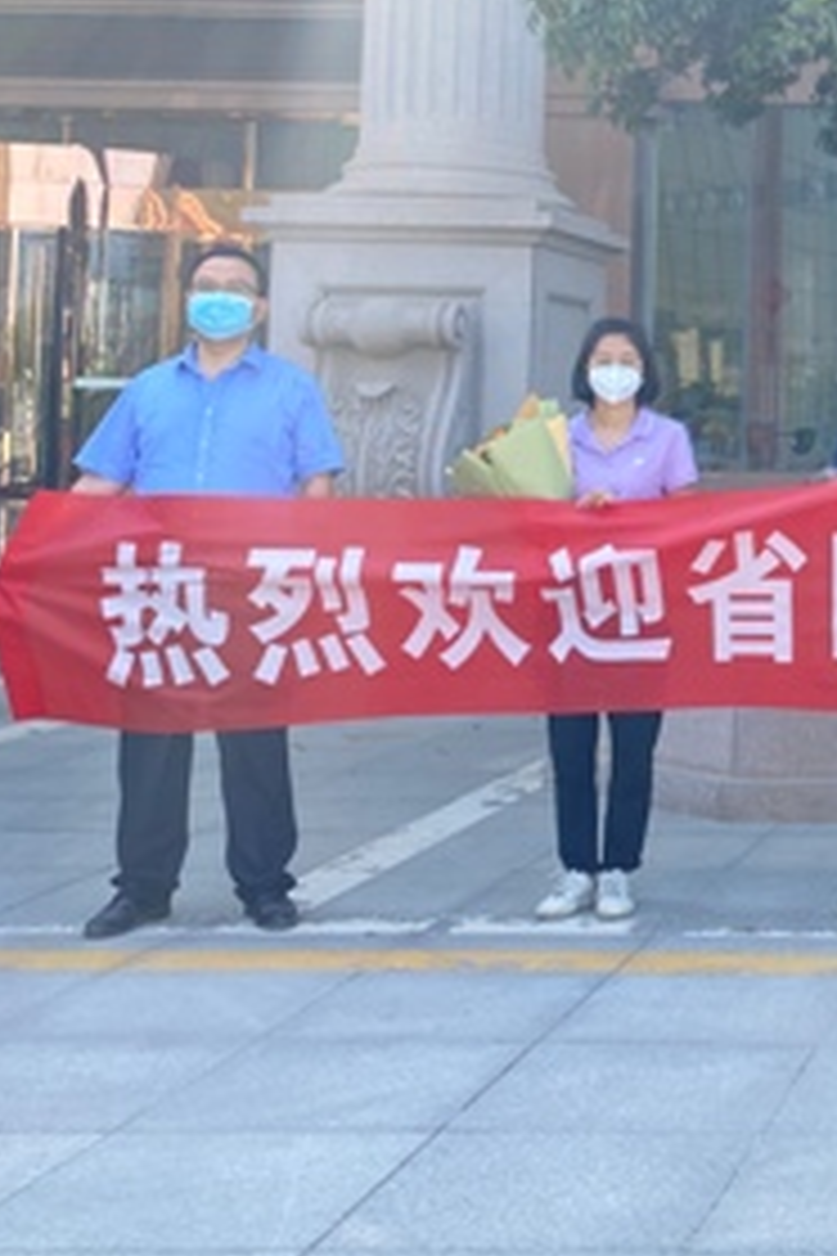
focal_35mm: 62
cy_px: 329
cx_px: 1278
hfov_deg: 19.1
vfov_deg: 31.8
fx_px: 2162
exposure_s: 1/447
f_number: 1.8
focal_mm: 4.25
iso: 32
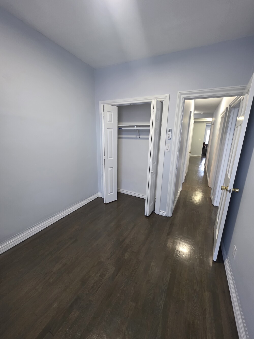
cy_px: 170
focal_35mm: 13
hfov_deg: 89.9
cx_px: 127
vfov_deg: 106.2
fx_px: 127
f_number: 1.9
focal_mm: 2.2
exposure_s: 1/60
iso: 160
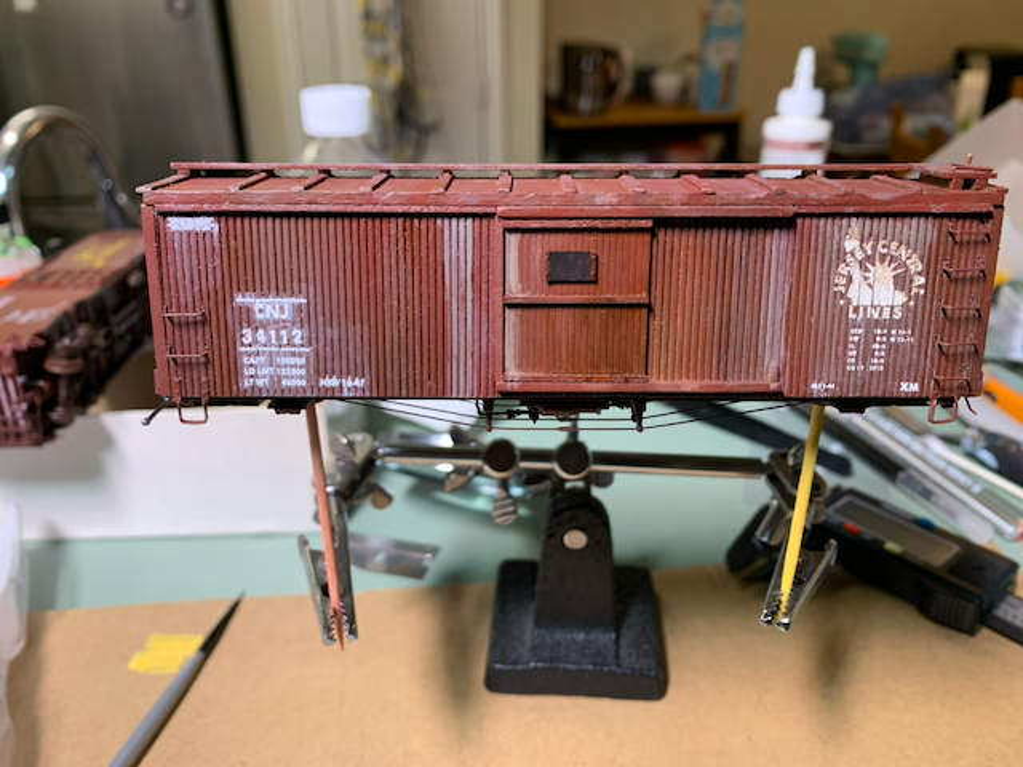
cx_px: 512
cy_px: 384
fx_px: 768
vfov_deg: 53.1
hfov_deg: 67.3
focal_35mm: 26
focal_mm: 4.25
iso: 80
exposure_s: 1/60
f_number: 1.8
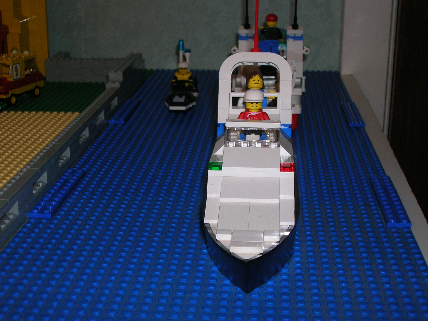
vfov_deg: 25.2
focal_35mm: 58
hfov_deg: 33.3
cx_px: 214
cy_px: 160
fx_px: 717
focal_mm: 9.7
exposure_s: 1/60.1
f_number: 3.5
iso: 50
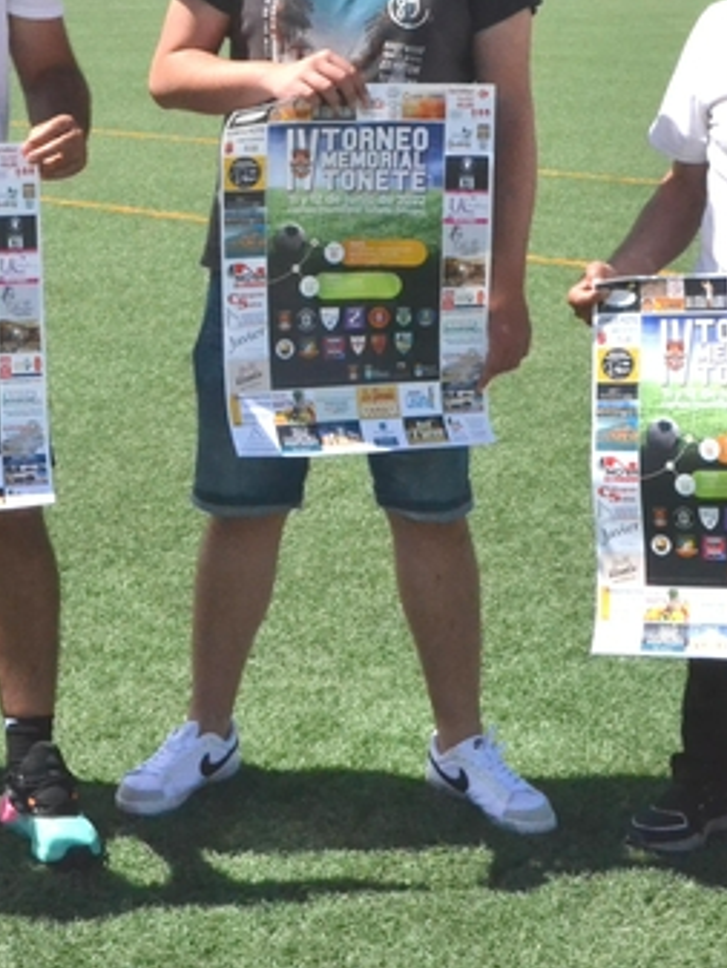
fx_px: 3834
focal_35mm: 137
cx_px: 86
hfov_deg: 10.8
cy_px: 306
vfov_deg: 14.4
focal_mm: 40
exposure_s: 1/1600
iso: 3200
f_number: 22
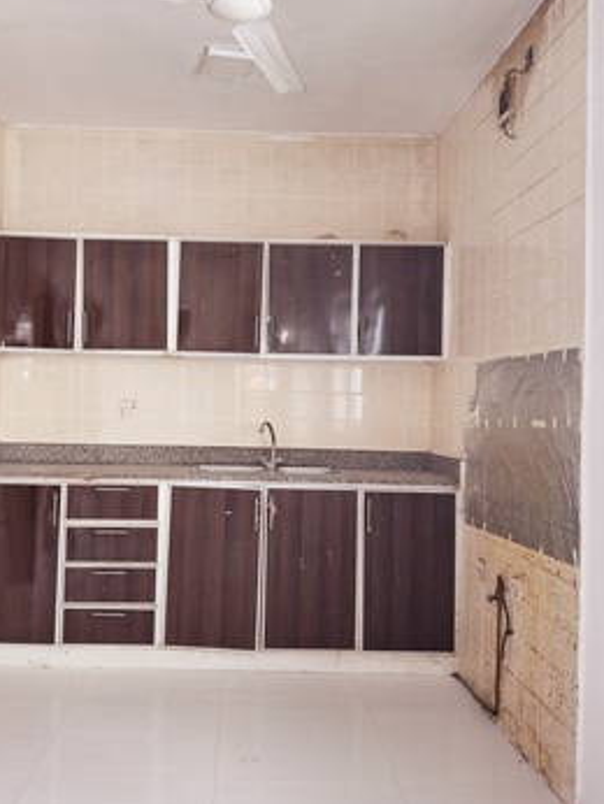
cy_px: 401
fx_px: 767
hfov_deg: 42.8
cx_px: 240
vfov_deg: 55.3
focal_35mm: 33
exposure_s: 1/33
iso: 200
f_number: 1.8
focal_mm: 4.69
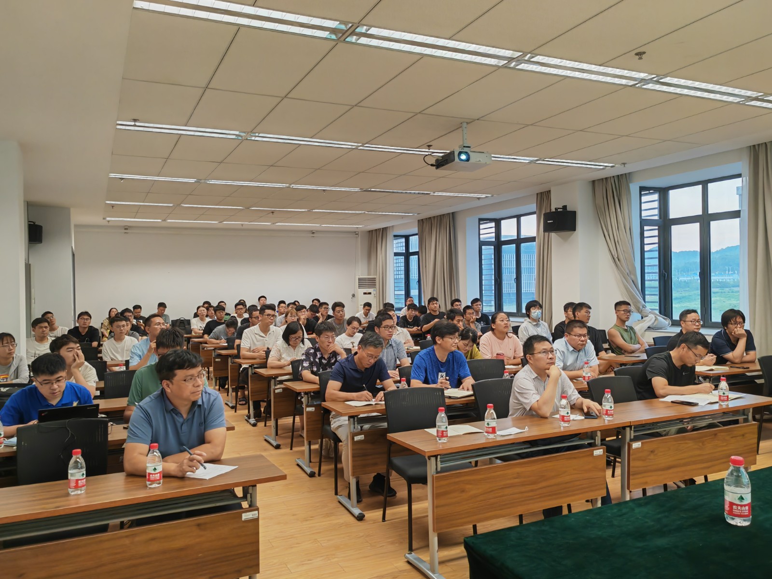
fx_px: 624
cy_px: 290
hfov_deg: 63.4
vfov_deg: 49.7
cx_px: 386
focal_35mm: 28
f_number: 1.8
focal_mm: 5.53
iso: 275
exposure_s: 1/100
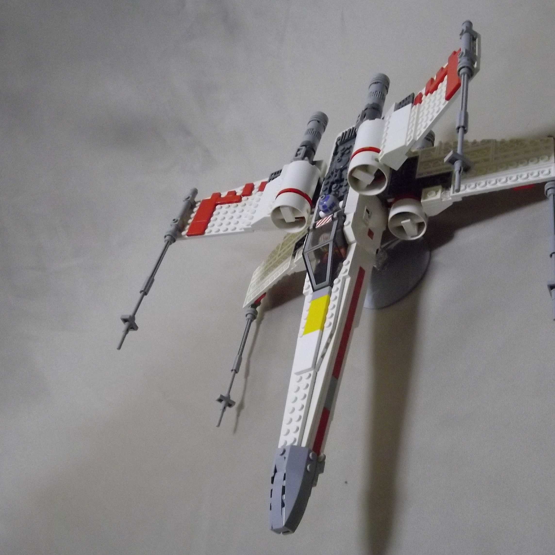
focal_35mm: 38
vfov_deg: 43.9
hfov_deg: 43.4
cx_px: 353
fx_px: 689
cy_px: 279
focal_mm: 5.8
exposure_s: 1/50
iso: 712
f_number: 3.5
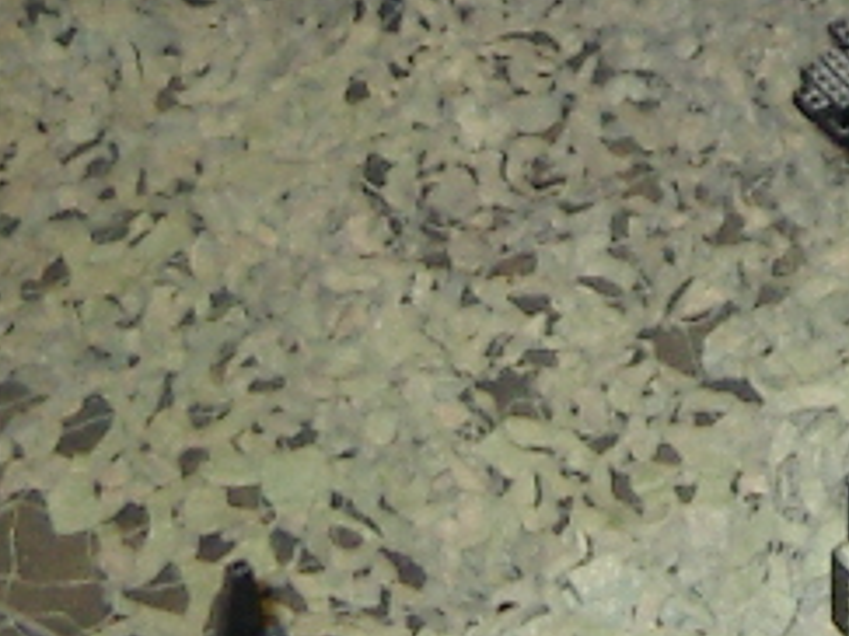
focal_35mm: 160
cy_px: -699
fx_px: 3922
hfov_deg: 11.8
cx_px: 1307
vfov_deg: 8.7
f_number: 2.6
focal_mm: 5.8
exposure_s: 1/60
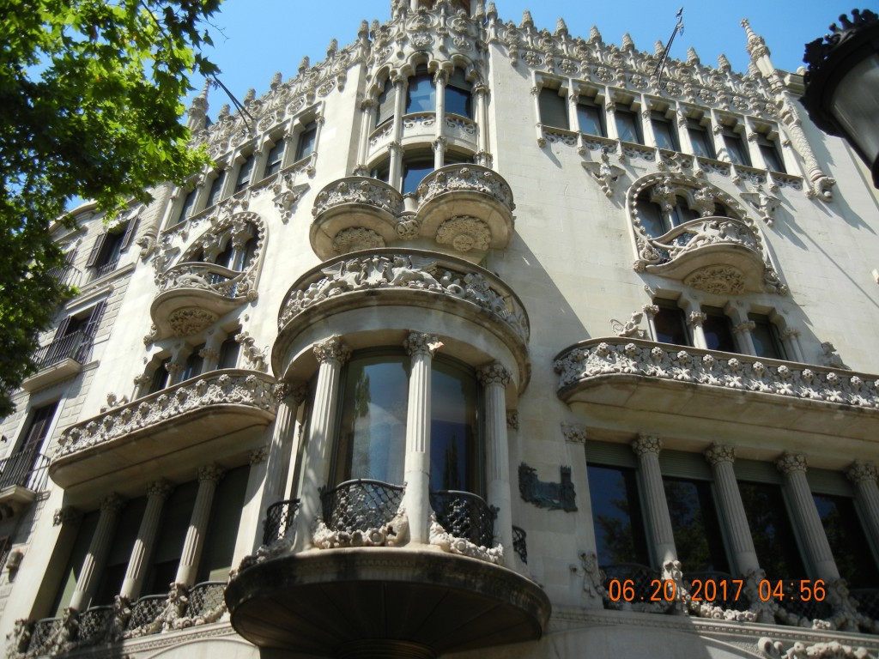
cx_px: 440
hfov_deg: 60.0
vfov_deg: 46.8
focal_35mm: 30
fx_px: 762
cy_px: 330
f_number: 3.5
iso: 160
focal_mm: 5.4
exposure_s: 1/877
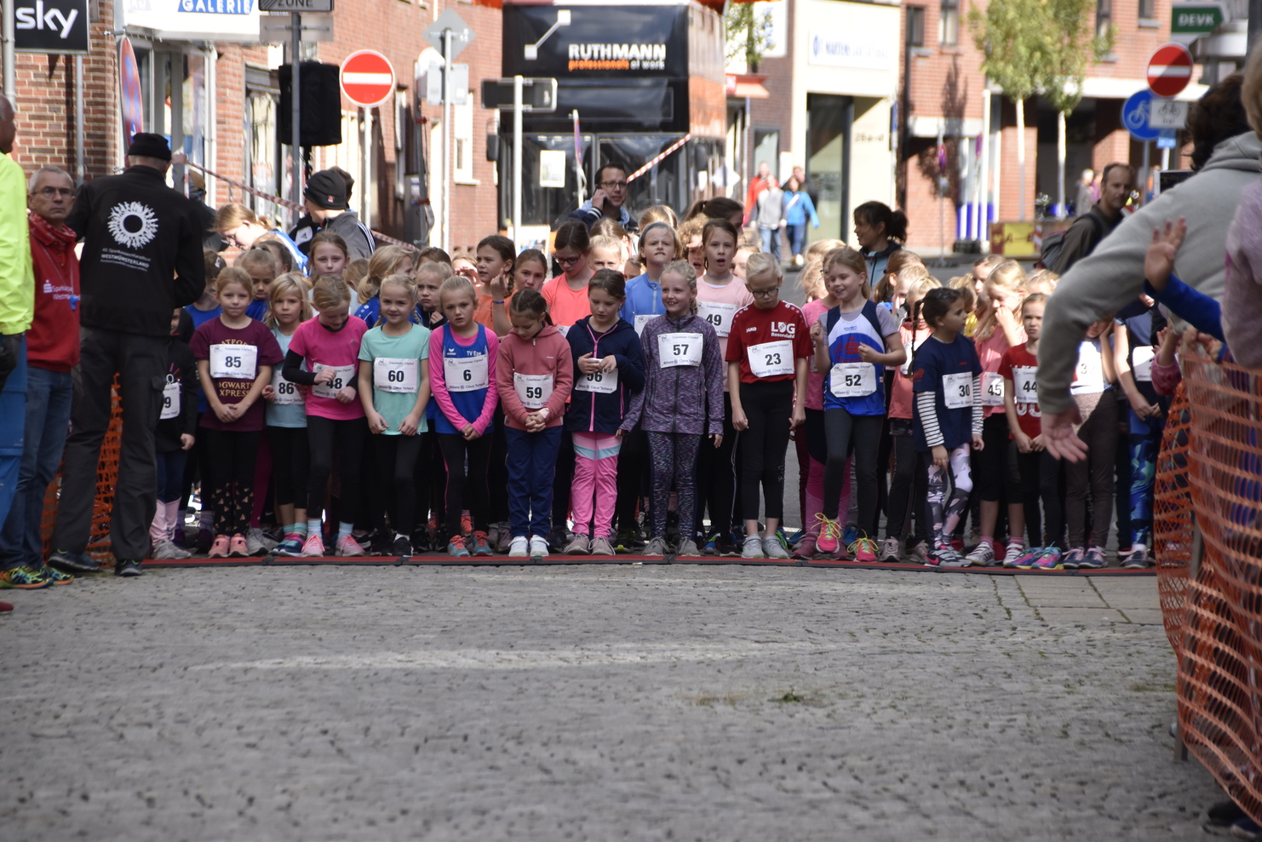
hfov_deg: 8.9
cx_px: 631
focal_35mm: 232
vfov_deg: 5.9
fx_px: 8152
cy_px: 421
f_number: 6
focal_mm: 155
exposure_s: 1/1000
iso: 500
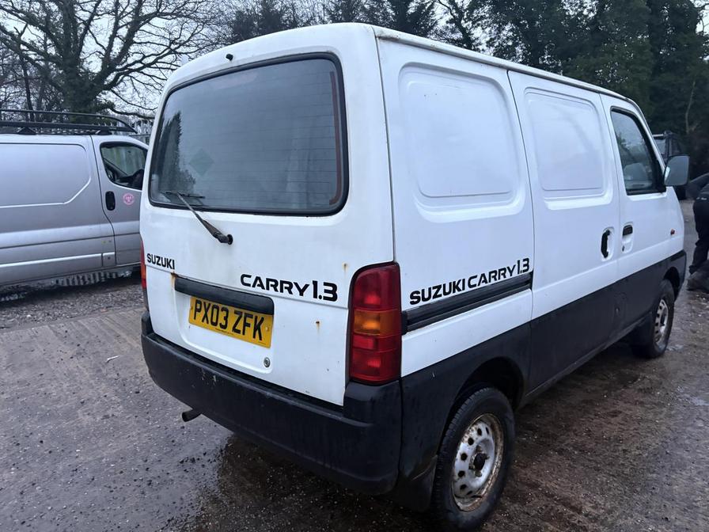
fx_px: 533
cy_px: 266
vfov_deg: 53.1
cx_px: 354
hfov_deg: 67.3
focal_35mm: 26
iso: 320
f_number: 1.6
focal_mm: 5.96
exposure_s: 1/60
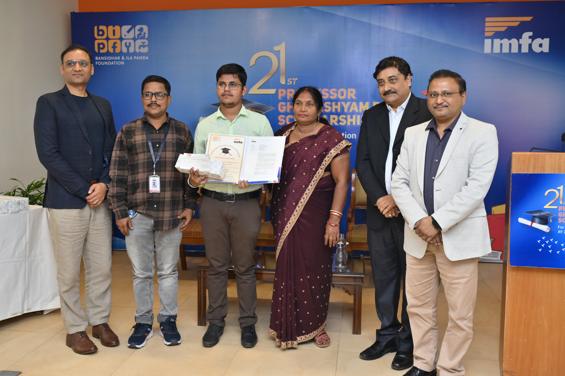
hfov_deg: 51.9
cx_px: 282
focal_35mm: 37
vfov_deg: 35.9
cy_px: 188
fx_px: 580
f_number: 5
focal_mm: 37
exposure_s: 1/200
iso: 1250
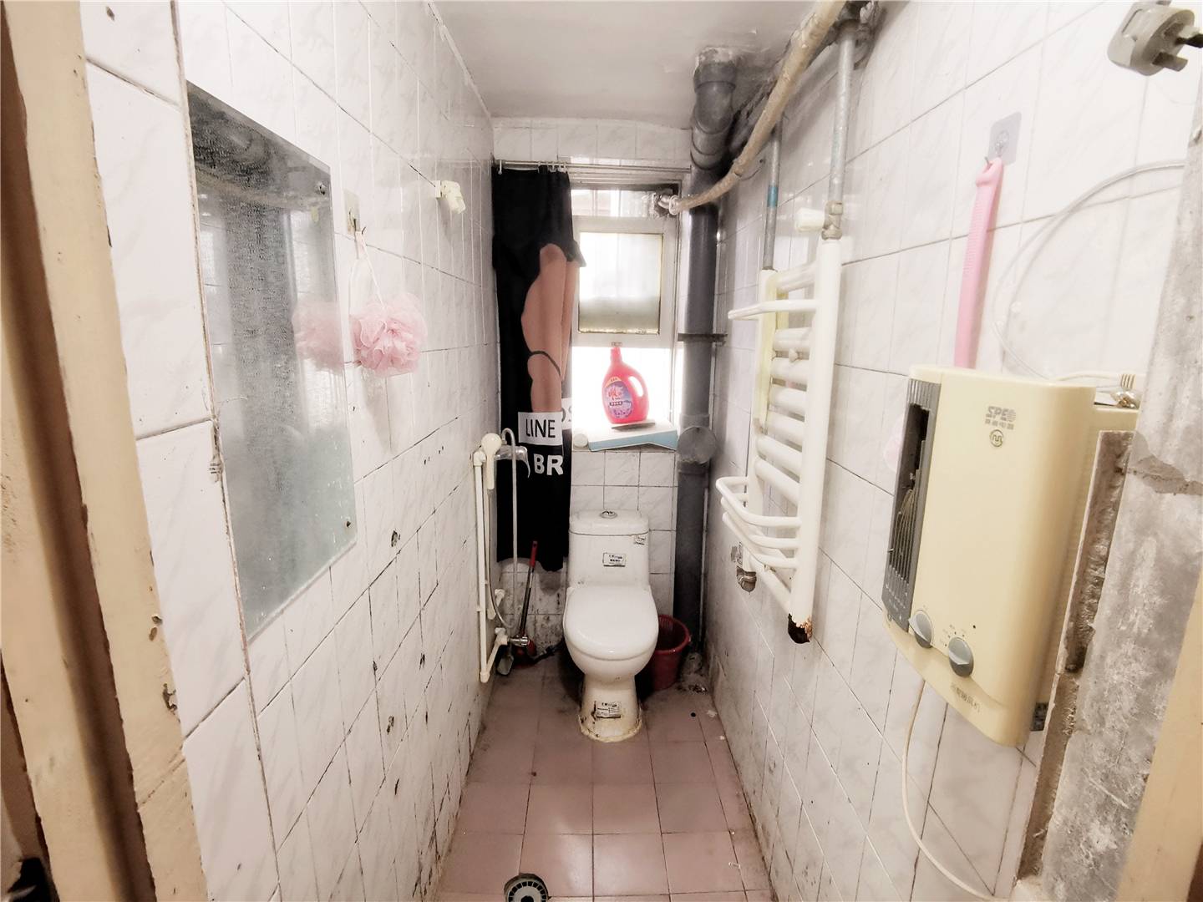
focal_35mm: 17
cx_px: 602
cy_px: 451
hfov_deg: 91.0
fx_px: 591
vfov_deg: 74.7
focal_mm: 2.26
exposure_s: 1/33.3
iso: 640
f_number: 2.2
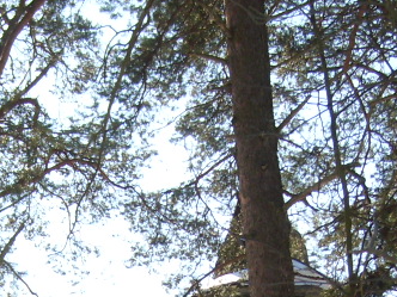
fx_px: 1239
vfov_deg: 13.0
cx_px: 143
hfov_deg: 18.2
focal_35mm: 108
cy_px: 450
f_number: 2.8
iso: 50
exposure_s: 1/840
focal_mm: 5.8
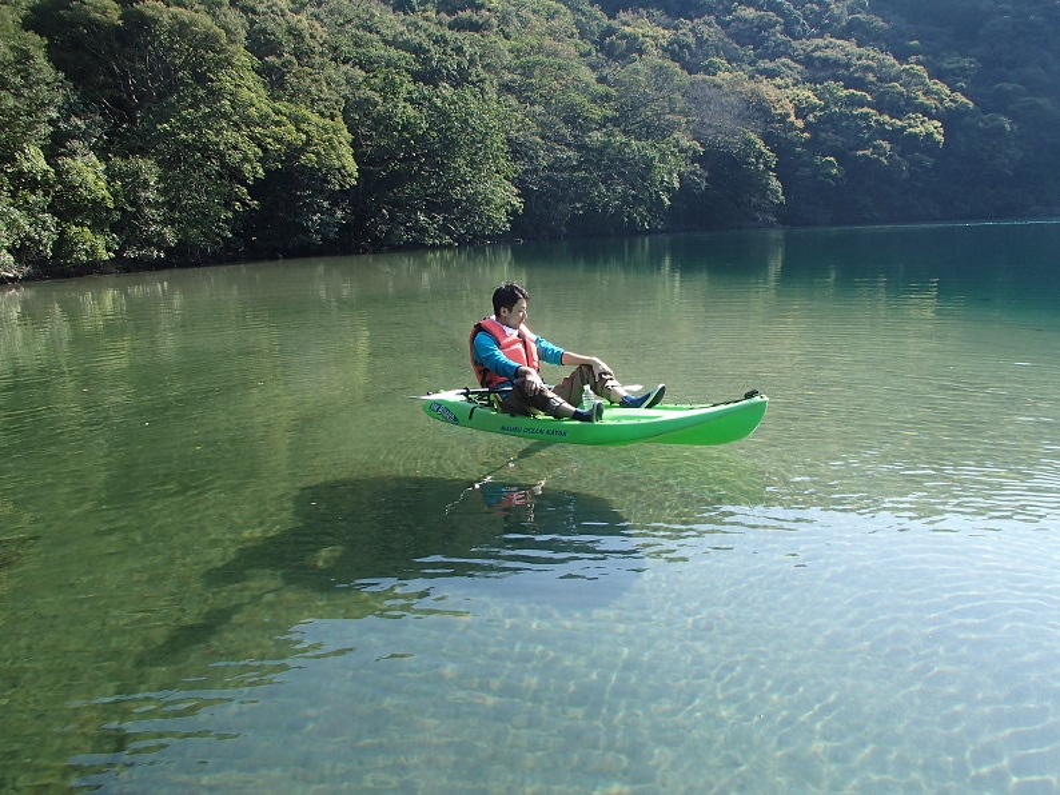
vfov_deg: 49.8
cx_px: 530
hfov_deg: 63.4
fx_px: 858
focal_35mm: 28
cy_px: 398
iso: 100
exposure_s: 1/320
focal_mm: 5
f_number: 3.9
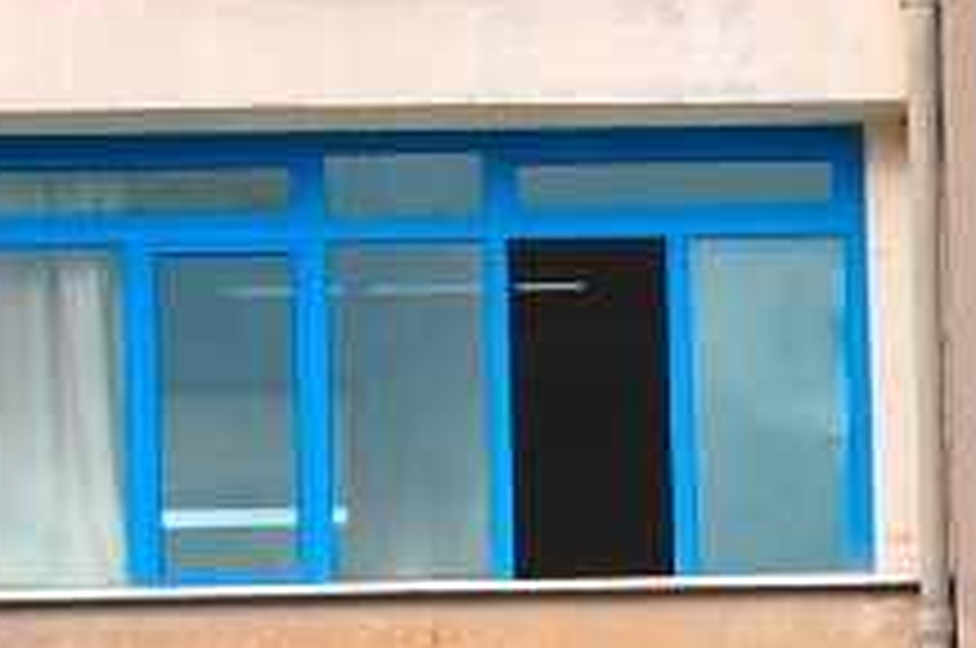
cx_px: 2519
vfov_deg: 3.0
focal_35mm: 457
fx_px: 12365
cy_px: 1161
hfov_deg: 4.4
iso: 200
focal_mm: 55
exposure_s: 1/320
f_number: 9
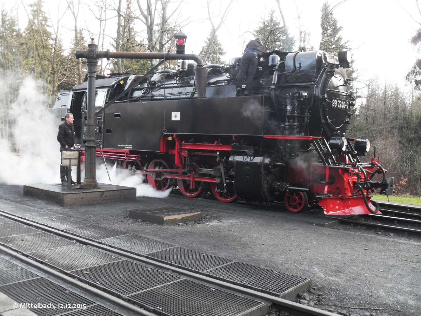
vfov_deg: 40.7
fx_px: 426
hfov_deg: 52.6
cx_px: 210
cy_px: 158
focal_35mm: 35
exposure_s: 1/45
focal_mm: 6.2
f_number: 2.8
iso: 100
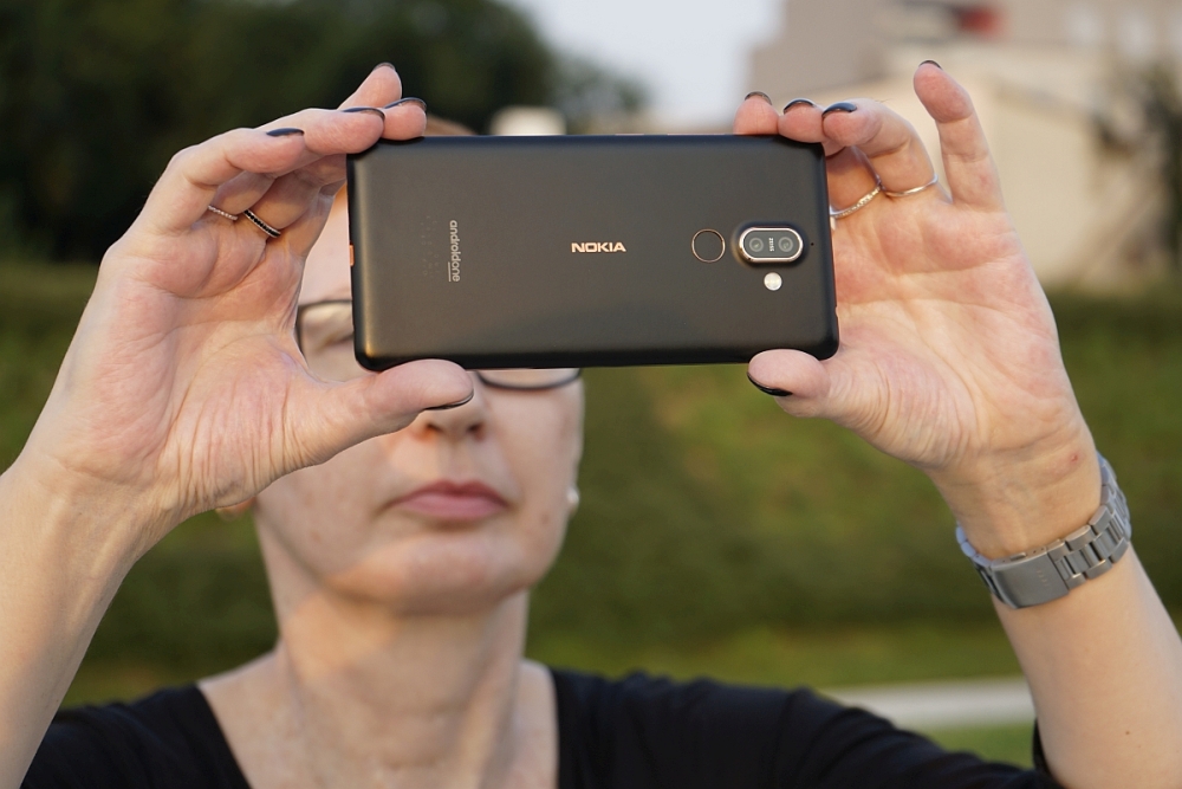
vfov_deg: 19.5
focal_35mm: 70
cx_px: 591
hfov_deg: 28.8
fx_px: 2299
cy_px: 394
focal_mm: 70
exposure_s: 1/160
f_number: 5.6
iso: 160
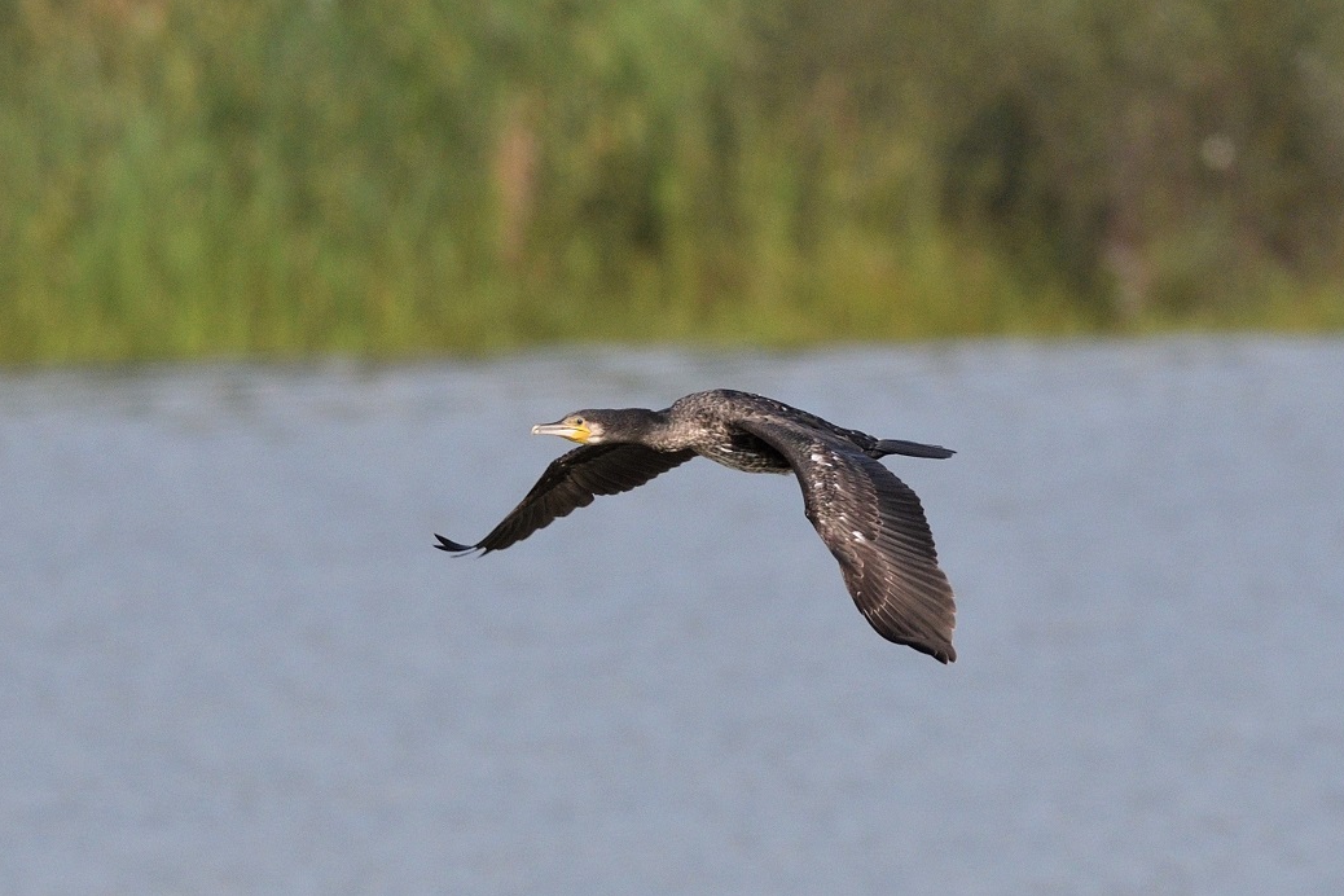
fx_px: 37778
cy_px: 445
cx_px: 675
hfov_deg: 2.0
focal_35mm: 1012
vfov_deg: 1.4
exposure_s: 1/2500
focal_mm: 500
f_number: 7.1
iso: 560
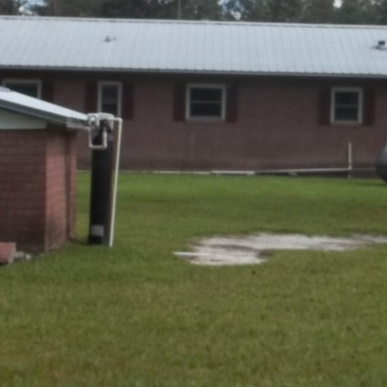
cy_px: 126
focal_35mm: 98
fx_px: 1240
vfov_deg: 17.7
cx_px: 265
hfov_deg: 17.7
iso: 64
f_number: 8
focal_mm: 5.9
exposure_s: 1/125
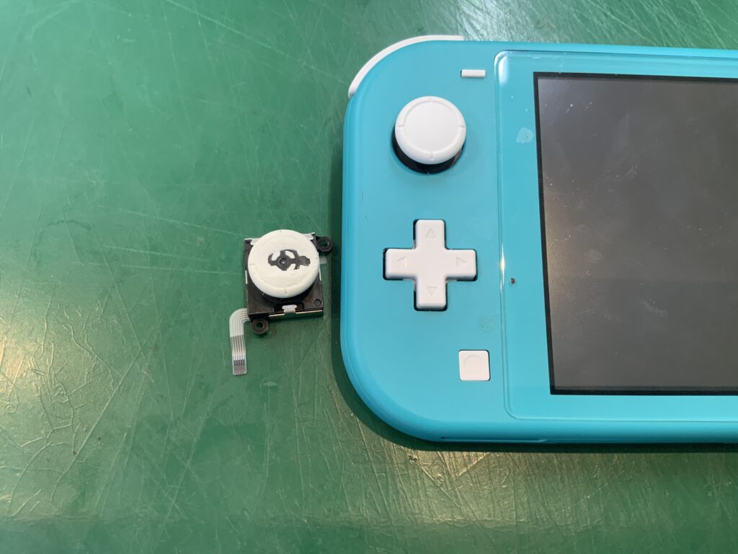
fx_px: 618
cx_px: 369
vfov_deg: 48.2
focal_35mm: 29
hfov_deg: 61.7
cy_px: 277
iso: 64
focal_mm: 3
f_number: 1.8
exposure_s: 1/50
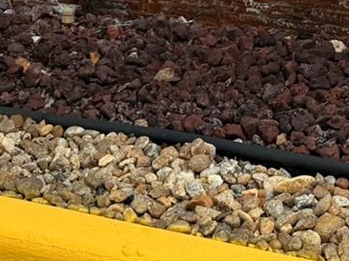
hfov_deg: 18.5
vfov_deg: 12.5
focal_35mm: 105
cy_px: -249
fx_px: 1058
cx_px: 293
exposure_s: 1/2611
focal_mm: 6.76
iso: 80
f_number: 1.78
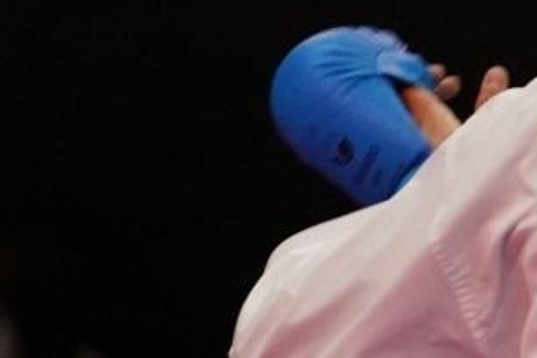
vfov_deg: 1.3
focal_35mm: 1067
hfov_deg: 1.9
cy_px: 335
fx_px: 15923
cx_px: 1518
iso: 5000
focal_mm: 182
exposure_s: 1/1000
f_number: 2.8
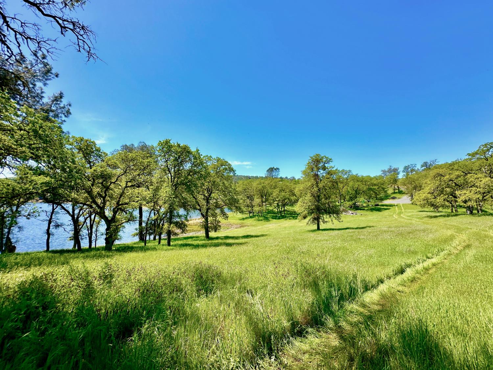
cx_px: 246
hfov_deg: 102.1
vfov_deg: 85.7
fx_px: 199
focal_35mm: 14
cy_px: 185
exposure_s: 1/1473
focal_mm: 2.22
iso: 50
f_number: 2.2
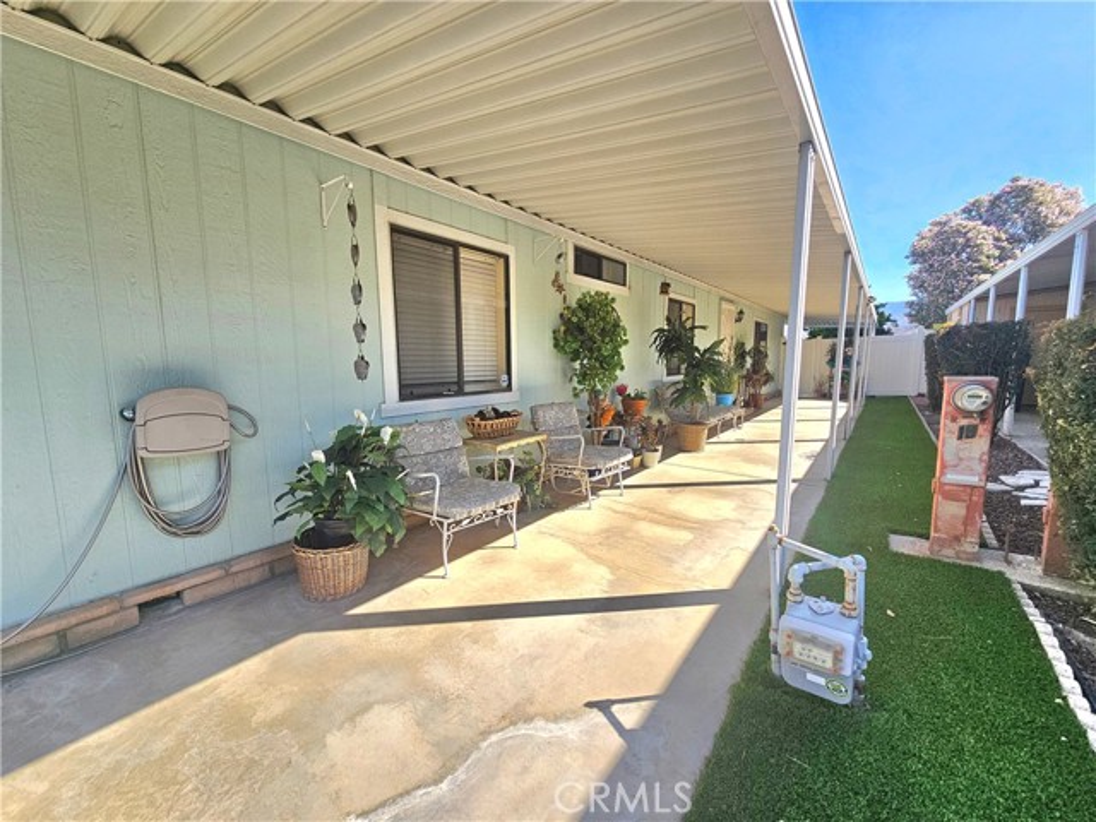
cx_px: 548
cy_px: 411
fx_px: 412
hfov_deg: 106.2
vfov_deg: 89.9
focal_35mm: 13
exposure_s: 1/1429
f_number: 2.2
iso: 50
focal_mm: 2.2
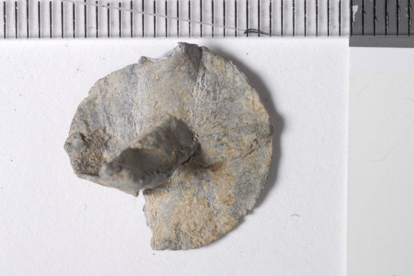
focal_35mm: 82
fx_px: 948
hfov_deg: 24.6
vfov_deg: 16.5
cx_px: 207
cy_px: 138
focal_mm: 55
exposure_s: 1/100
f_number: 25
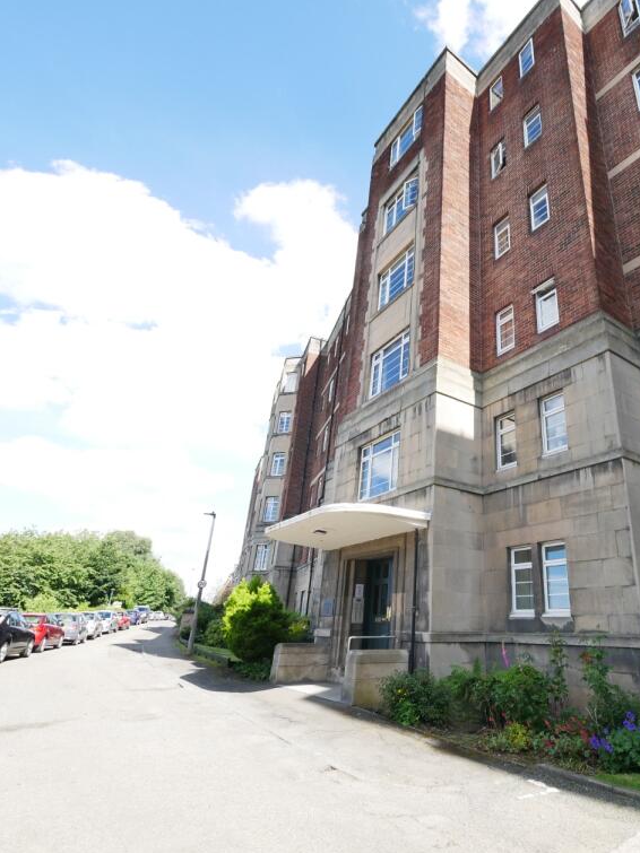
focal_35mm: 19
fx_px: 469
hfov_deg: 65.9
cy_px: 432
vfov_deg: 84.7
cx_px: 451
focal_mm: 7
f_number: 5.6
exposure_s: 1/200
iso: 200
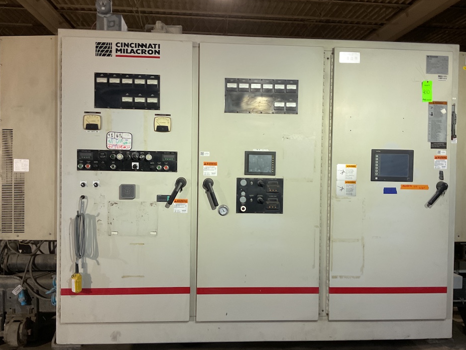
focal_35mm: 32
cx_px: 238
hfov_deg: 56.8
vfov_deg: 44.1
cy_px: 188
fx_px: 431
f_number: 1.8
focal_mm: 3
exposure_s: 1/40
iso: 320
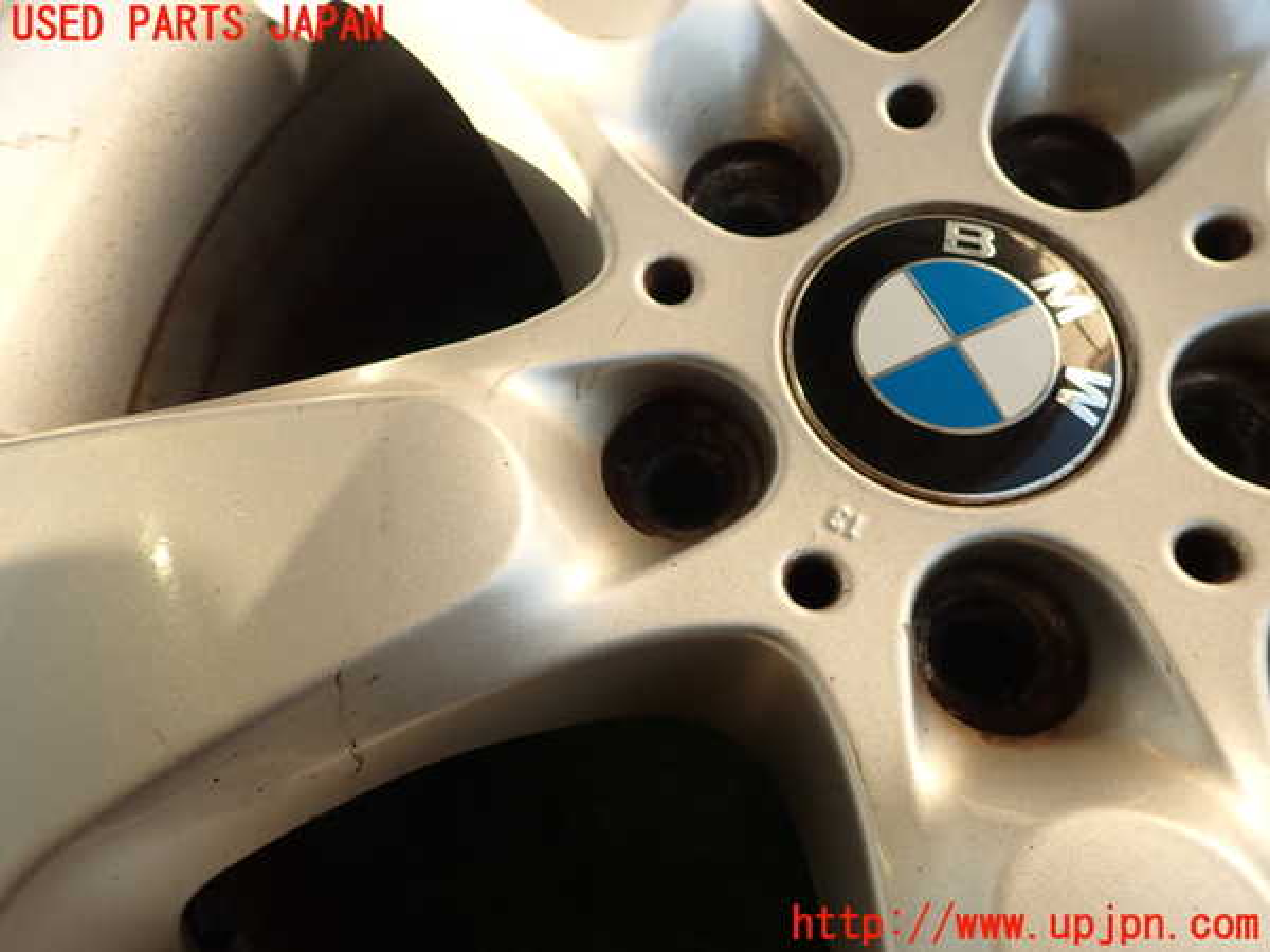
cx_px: 635
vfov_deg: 54.9
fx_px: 917
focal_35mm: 25
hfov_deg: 69.4
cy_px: 476
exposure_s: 1/200
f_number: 2.8
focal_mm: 4.5
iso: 100
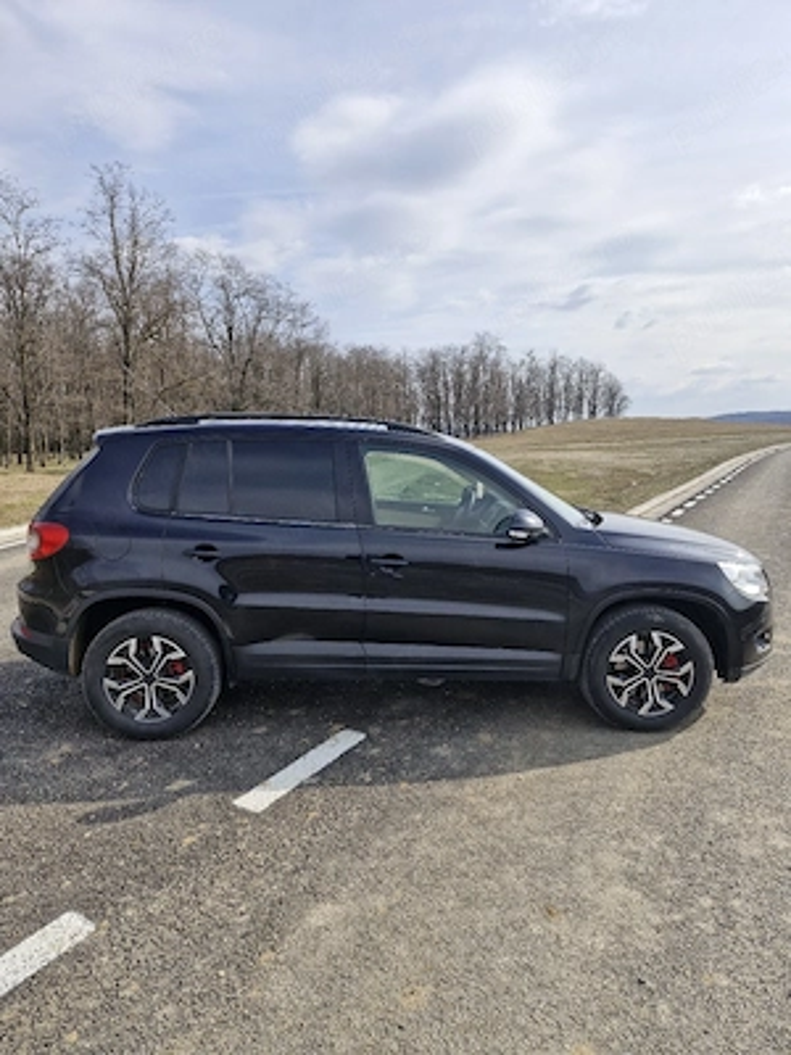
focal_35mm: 23
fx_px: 701
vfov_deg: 73.9
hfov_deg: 58.9
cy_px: 528
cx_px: 396
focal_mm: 5.54
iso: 50
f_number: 1.8
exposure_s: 1/1667
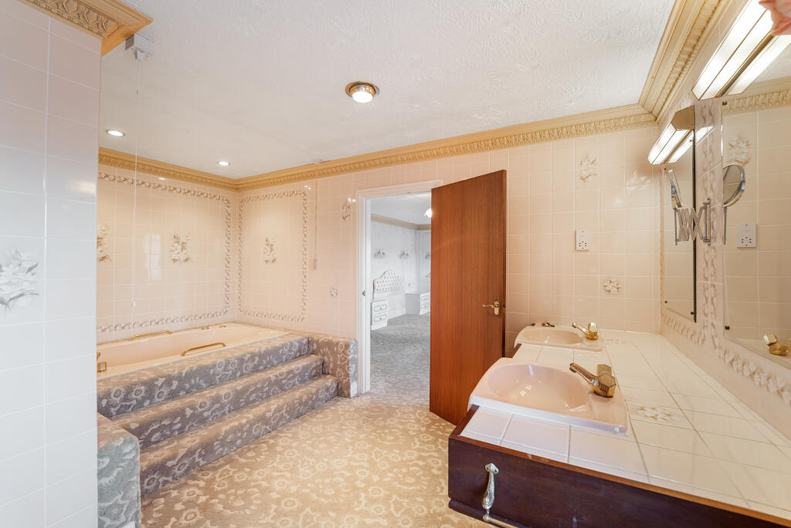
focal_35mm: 14
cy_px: 264
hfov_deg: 104.2
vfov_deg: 81.3
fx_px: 308
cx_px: 396
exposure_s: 1/25
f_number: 6.3
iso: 400
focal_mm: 14
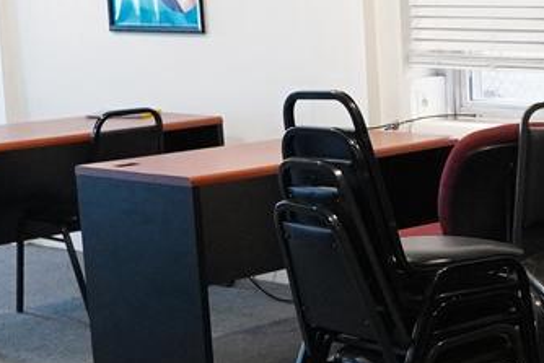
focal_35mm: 101
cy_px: 219
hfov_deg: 17.8
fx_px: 1528
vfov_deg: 13.5
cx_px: 839
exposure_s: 1/160
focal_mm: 11
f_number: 2.2
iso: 1600
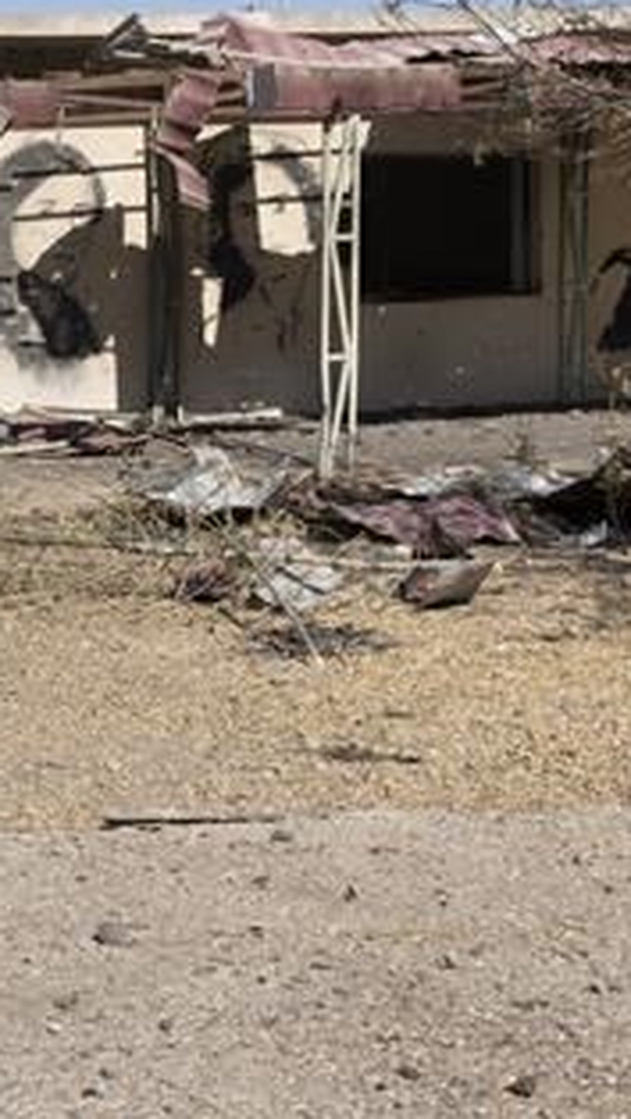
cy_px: 365
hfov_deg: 20.0
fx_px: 1544
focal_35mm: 52
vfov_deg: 39.3
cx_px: -307
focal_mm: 16
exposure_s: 1/500
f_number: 7.1
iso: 200
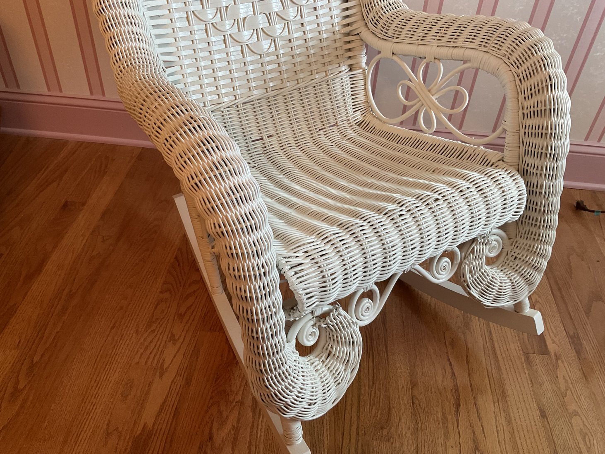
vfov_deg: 46.8
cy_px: 233
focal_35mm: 30
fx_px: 524
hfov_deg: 60.0
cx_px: 300
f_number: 1.8
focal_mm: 3
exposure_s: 1/60
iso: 100
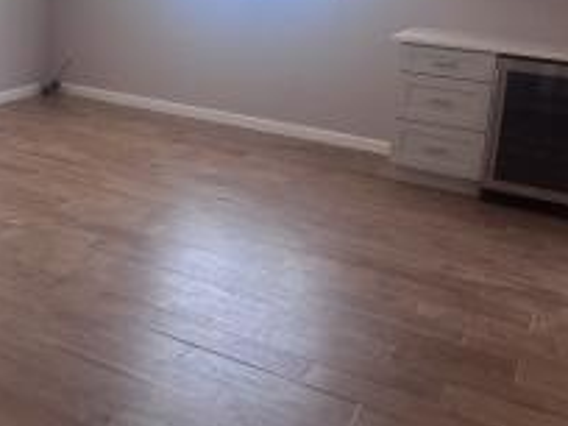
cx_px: 128
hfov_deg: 39.1
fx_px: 771
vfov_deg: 29.9
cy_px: 64
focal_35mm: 47
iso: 125
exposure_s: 1/120
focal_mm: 6.76
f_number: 1.78
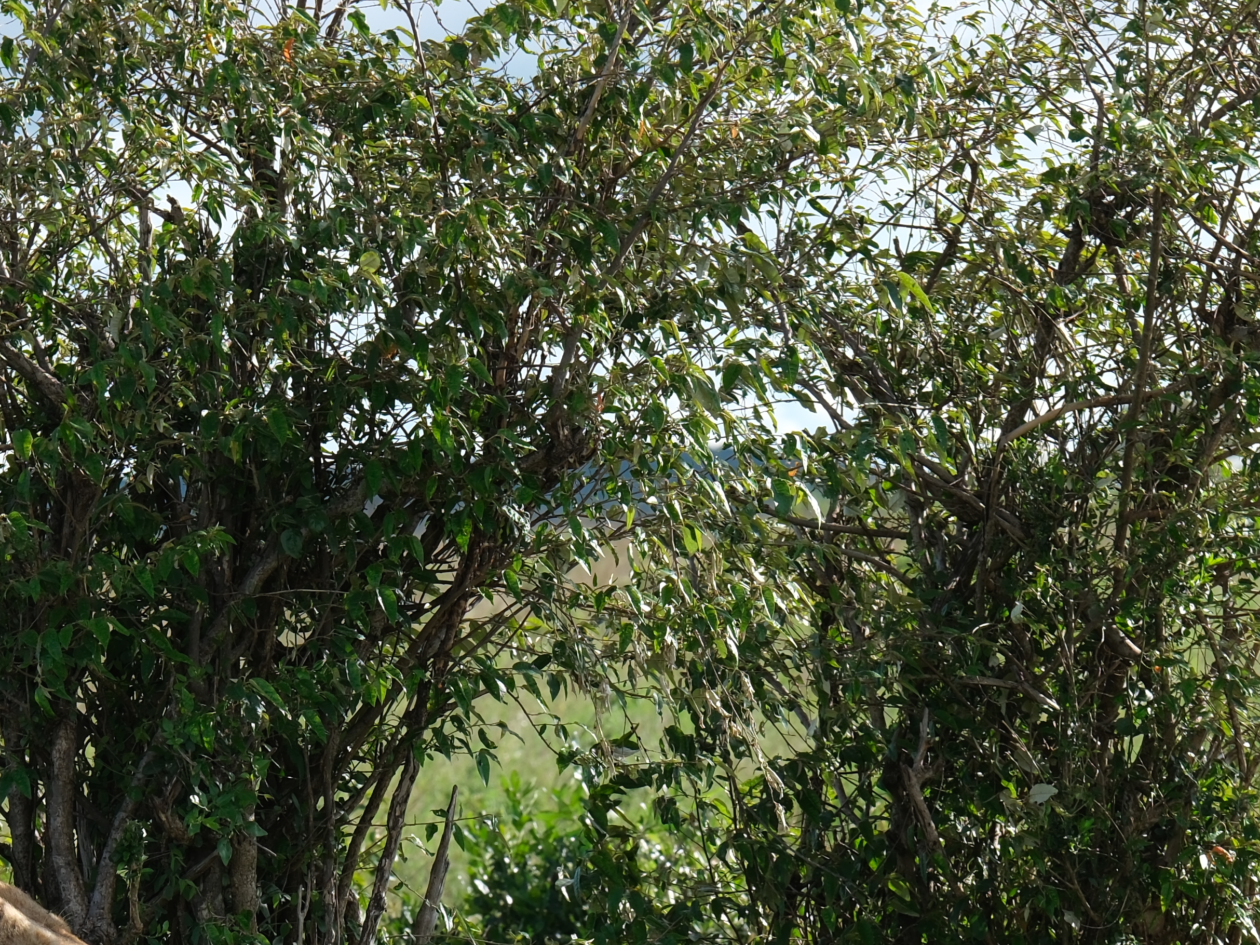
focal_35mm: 346
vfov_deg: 4.3
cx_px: 481
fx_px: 12594
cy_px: 1258
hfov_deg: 5.7
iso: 125
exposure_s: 1/400
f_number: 4.5
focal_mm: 75
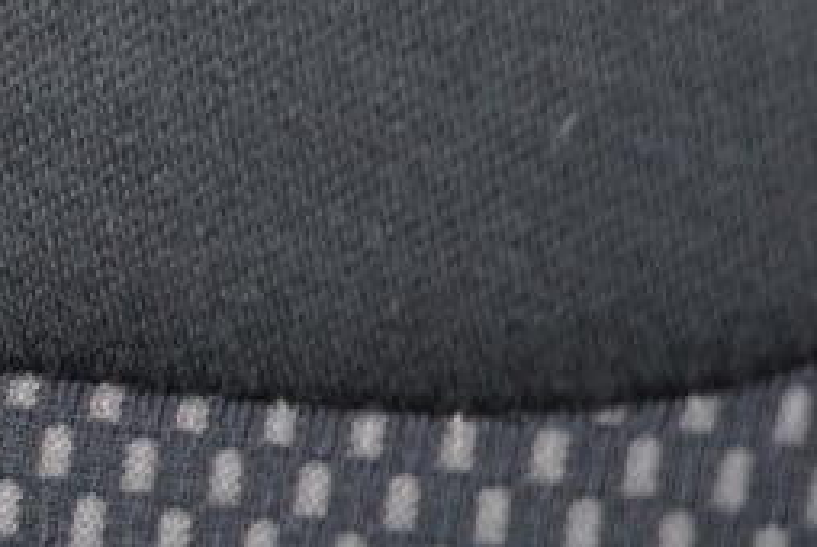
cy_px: -101
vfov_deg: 9.4
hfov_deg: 13.4
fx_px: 3294
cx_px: -392
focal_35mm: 145
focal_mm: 24
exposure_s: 1/40
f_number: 2.8
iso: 640
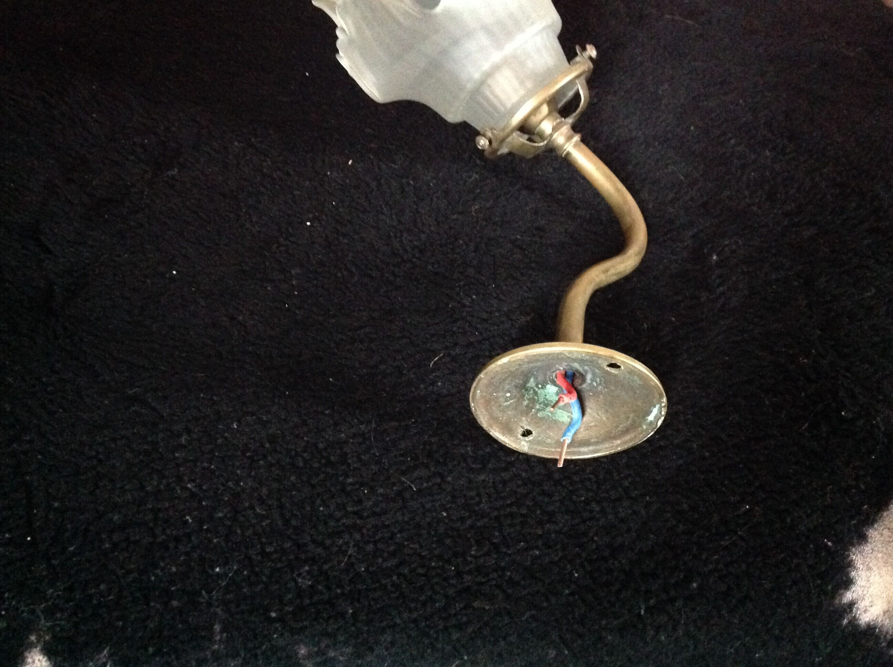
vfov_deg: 40.6
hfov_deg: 52.7
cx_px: 446
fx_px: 902
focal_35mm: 35
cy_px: 334
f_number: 2.4
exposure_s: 1/15
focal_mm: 4.28
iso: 800
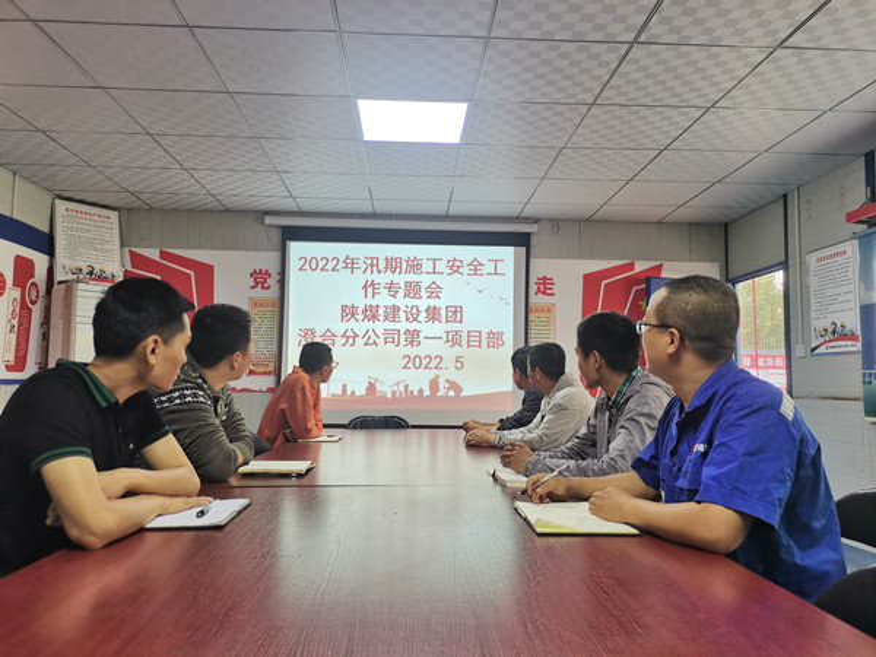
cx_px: 438
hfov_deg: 67.3
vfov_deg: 53.1
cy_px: 328
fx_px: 658
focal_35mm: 26
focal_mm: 5.58
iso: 400
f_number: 1.8
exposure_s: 1/120
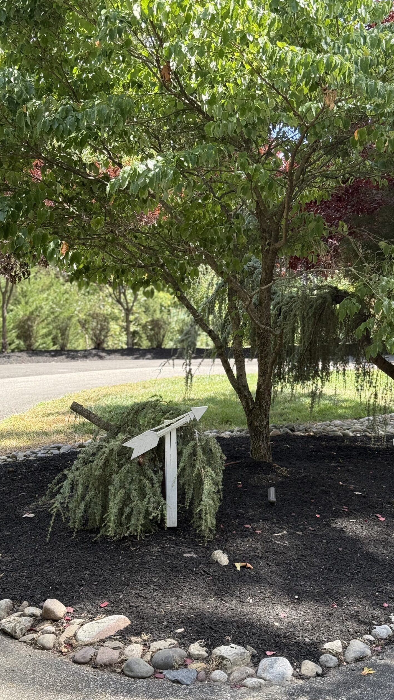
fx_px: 984
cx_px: 249
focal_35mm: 53
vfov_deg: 39.2
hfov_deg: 22.6
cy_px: 346
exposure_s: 1/513
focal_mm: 6.76
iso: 80
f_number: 1.78
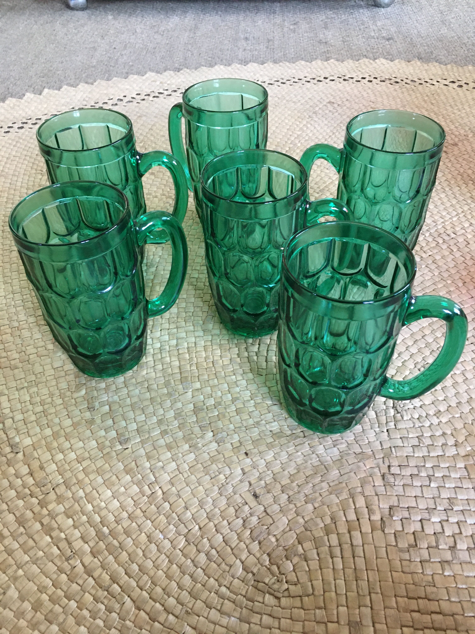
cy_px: 317
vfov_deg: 61.7
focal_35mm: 29
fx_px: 531
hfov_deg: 48.2
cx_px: 238
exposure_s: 1/20
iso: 200
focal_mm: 4.15
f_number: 2.2
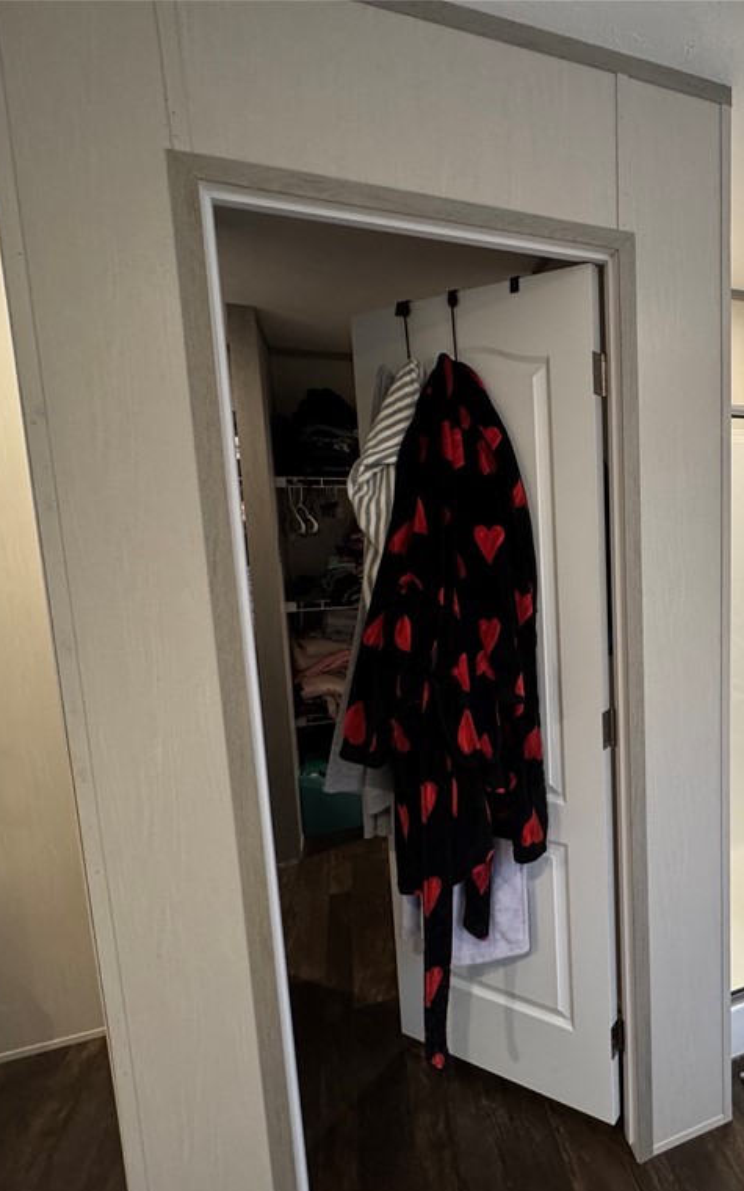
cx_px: 633
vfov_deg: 85.1
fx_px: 649
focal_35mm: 20
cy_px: 600
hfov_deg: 54.0
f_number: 2.2
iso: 320
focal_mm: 2.22
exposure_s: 1/120
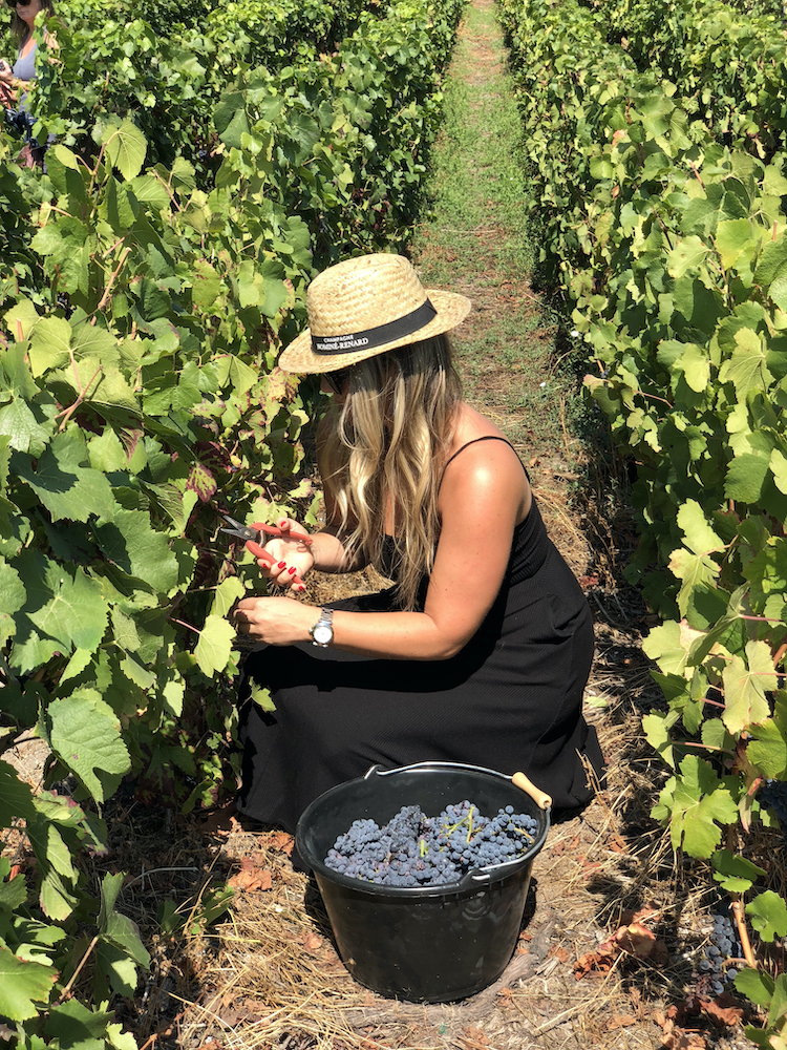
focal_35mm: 52
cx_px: 394
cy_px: 525
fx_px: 1576
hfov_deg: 28.0
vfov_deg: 36.8
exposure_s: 1/481
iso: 16
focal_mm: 6
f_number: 2.4
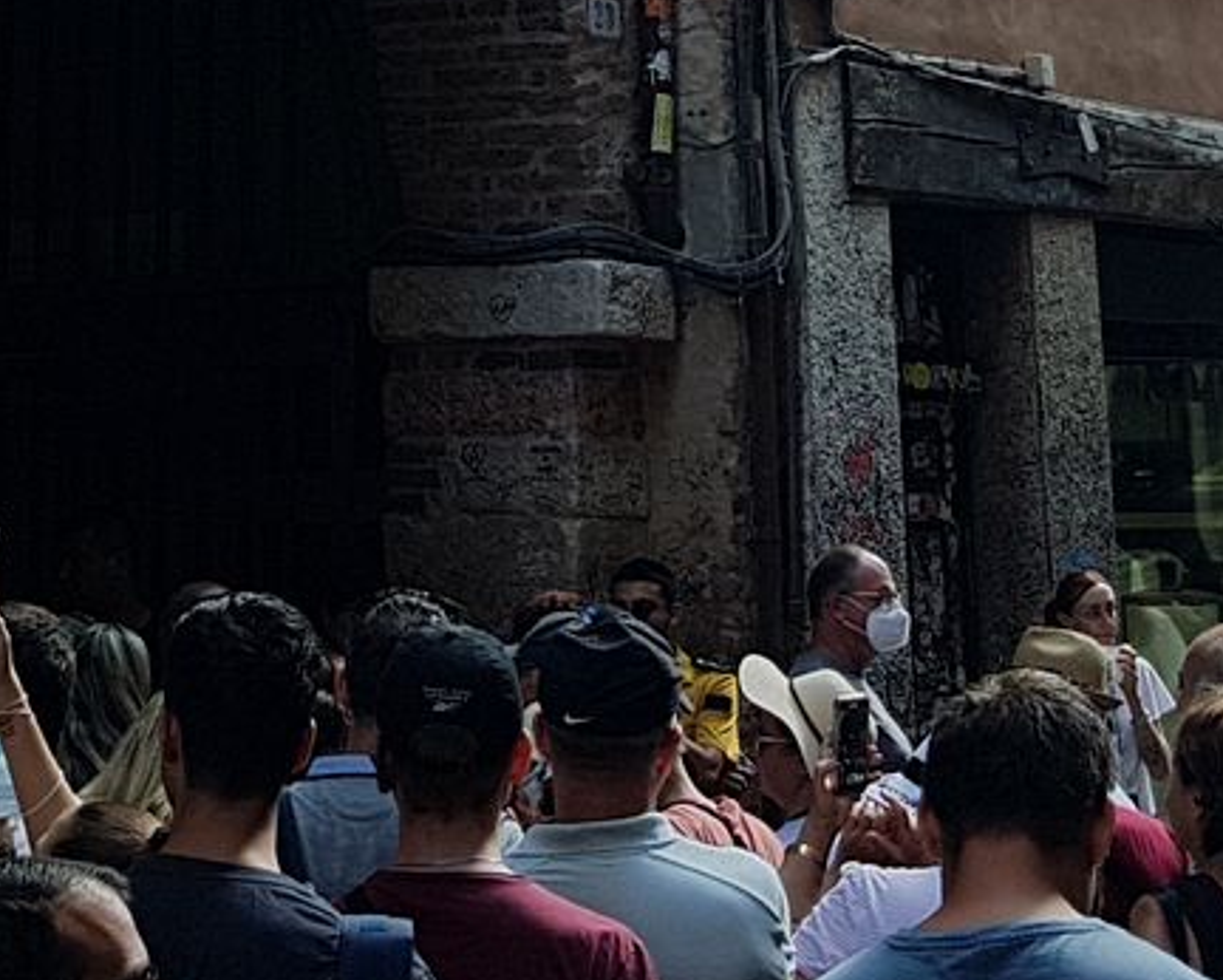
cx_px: 422
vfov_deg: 15.4
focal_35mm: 94
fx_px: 3404
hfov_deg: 20.3
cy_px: -382
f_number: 1.7
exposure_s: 1/2520
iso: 50
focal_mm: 4.2
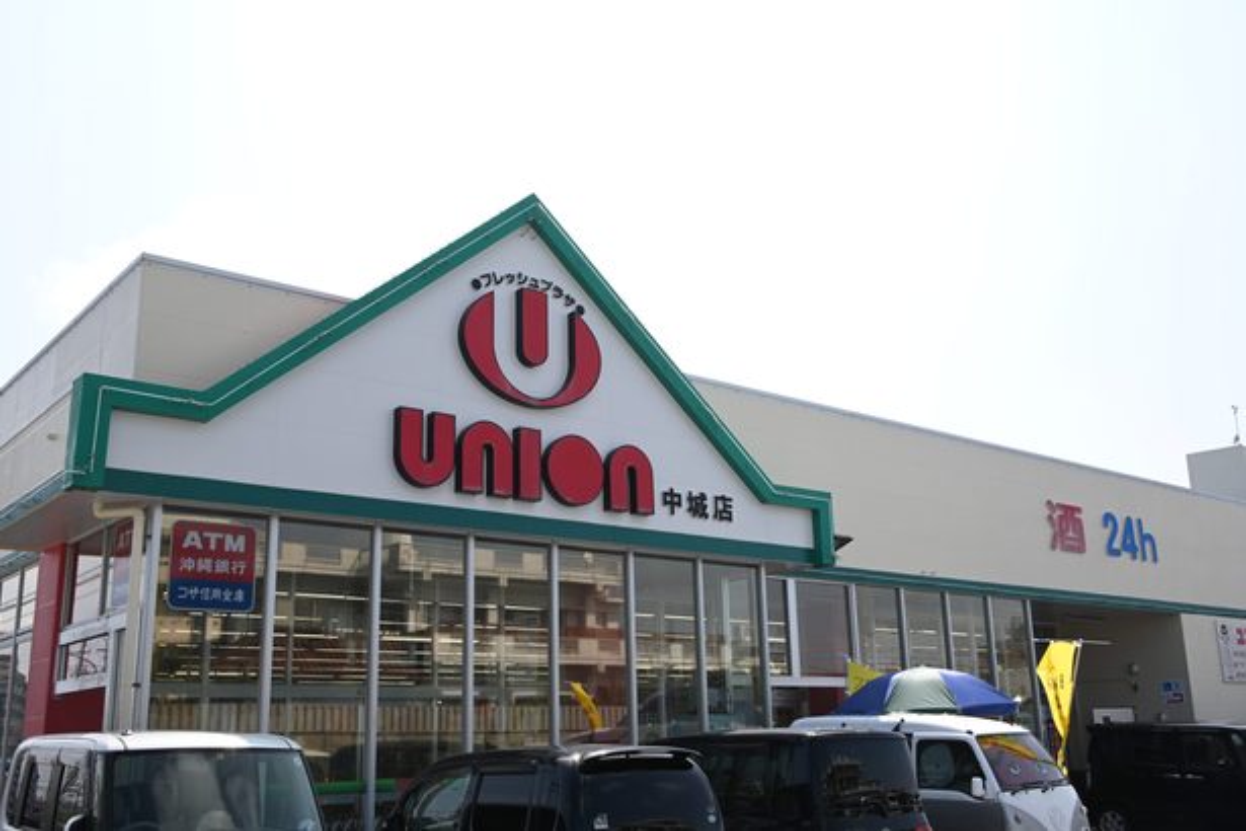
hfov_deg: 55.8
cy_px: 416
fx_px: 1177
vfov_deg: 38.9
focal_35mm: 34
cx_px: 623
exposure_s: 1/250
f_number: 16
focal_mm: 34
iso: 400
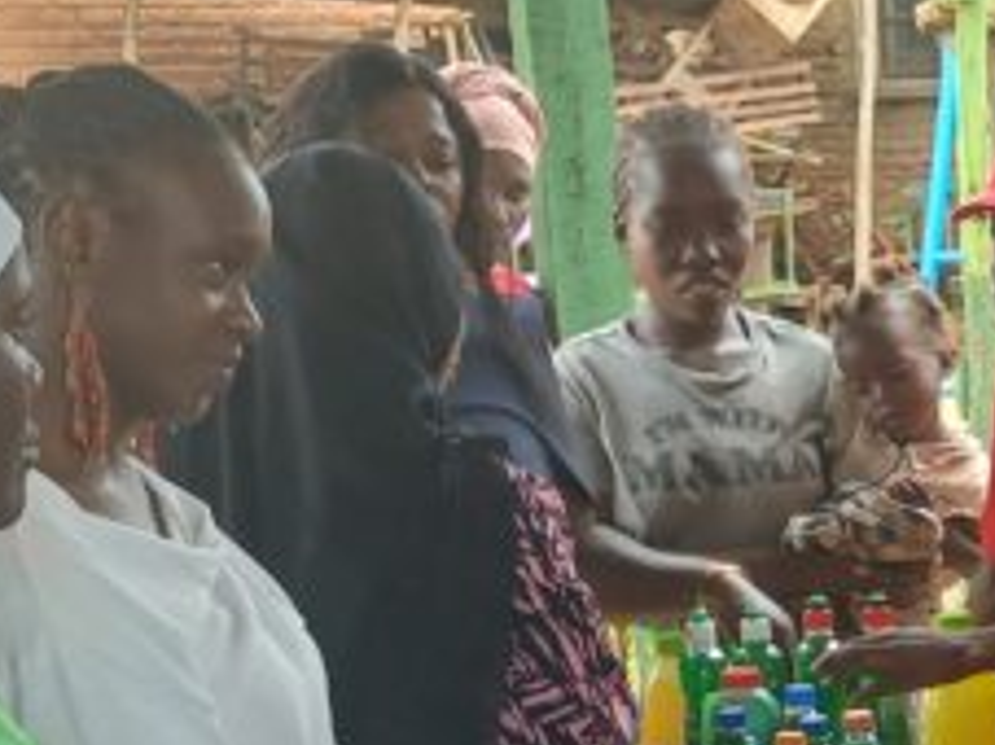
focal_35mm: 122
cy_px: 754
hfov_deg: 15.7
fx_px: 3505
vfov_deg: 12.0
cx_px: 1091
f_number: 1.8
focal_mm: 3.98
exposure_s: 1/100
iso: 32
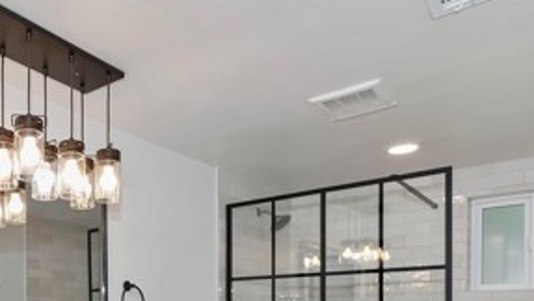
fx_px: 496
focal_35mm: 35
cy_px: 315
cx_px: 108
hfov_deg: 52.9
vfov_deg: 30.8
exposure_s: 1/30
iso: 220
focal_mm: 10
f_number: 8
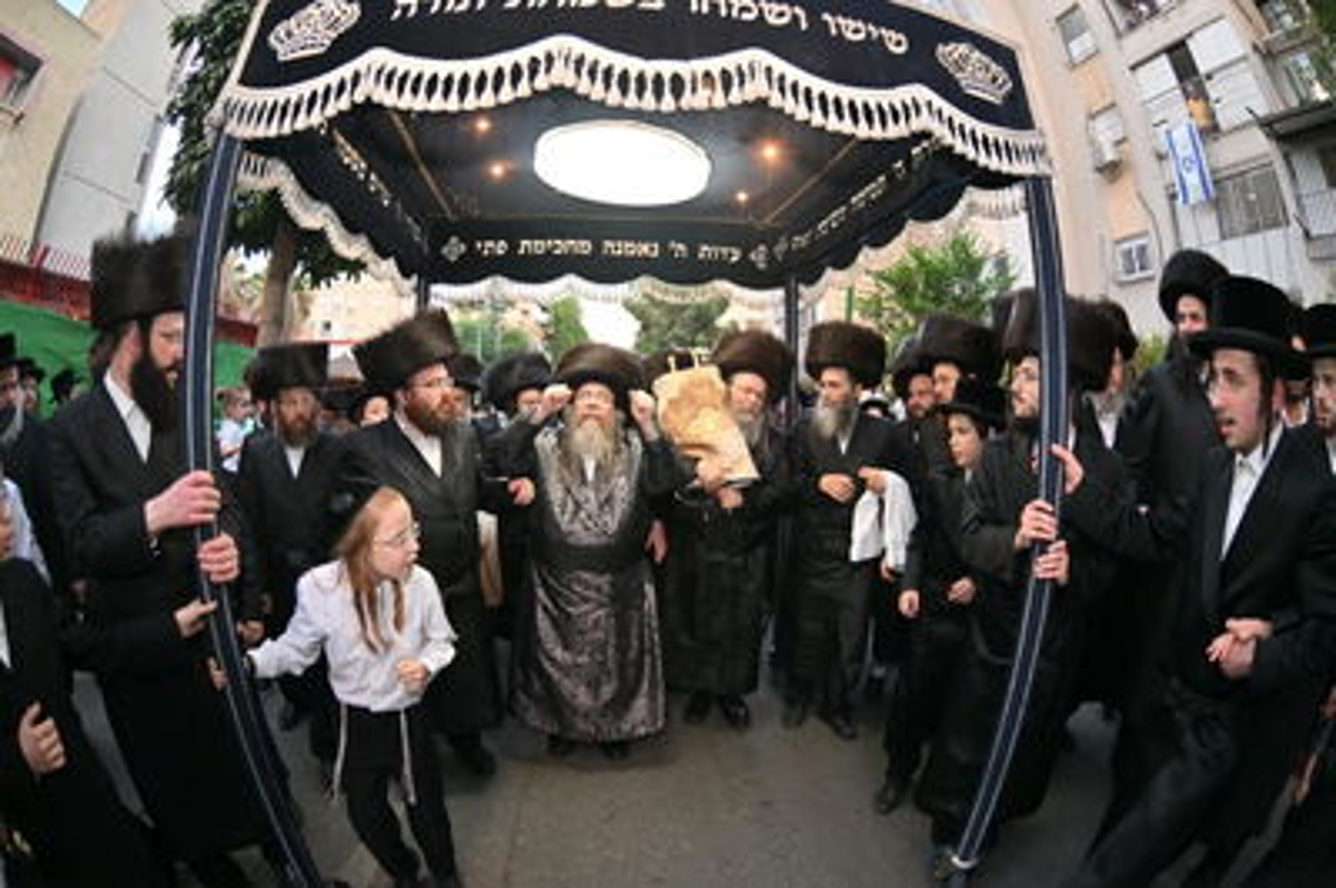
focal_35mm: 15
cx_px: 668
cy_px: 444
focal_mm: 10.5
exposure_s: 1/160
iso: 200
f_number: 2.8
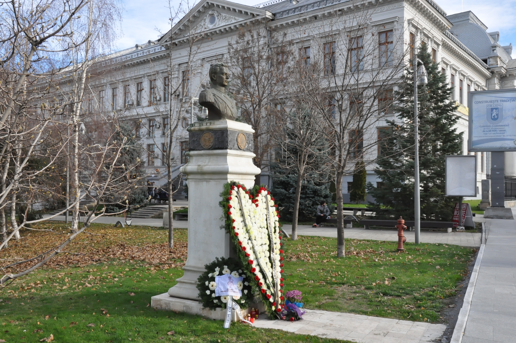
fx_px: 472
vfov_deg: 39.9
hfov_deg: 57.3
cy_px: 172
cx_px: 258
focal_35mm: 33
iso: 1600
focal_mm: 22
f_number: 13
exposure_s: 1/640
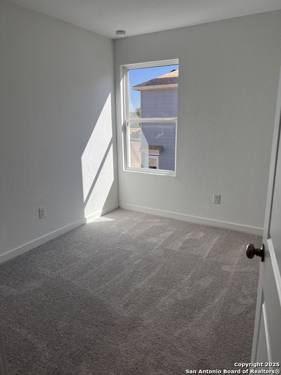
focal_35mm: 26
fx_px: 281
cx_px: 140
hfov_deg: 53.1
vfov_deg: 67.3
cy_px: 188
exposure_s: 1/940
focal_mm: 5.7
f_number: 1.5
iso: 50
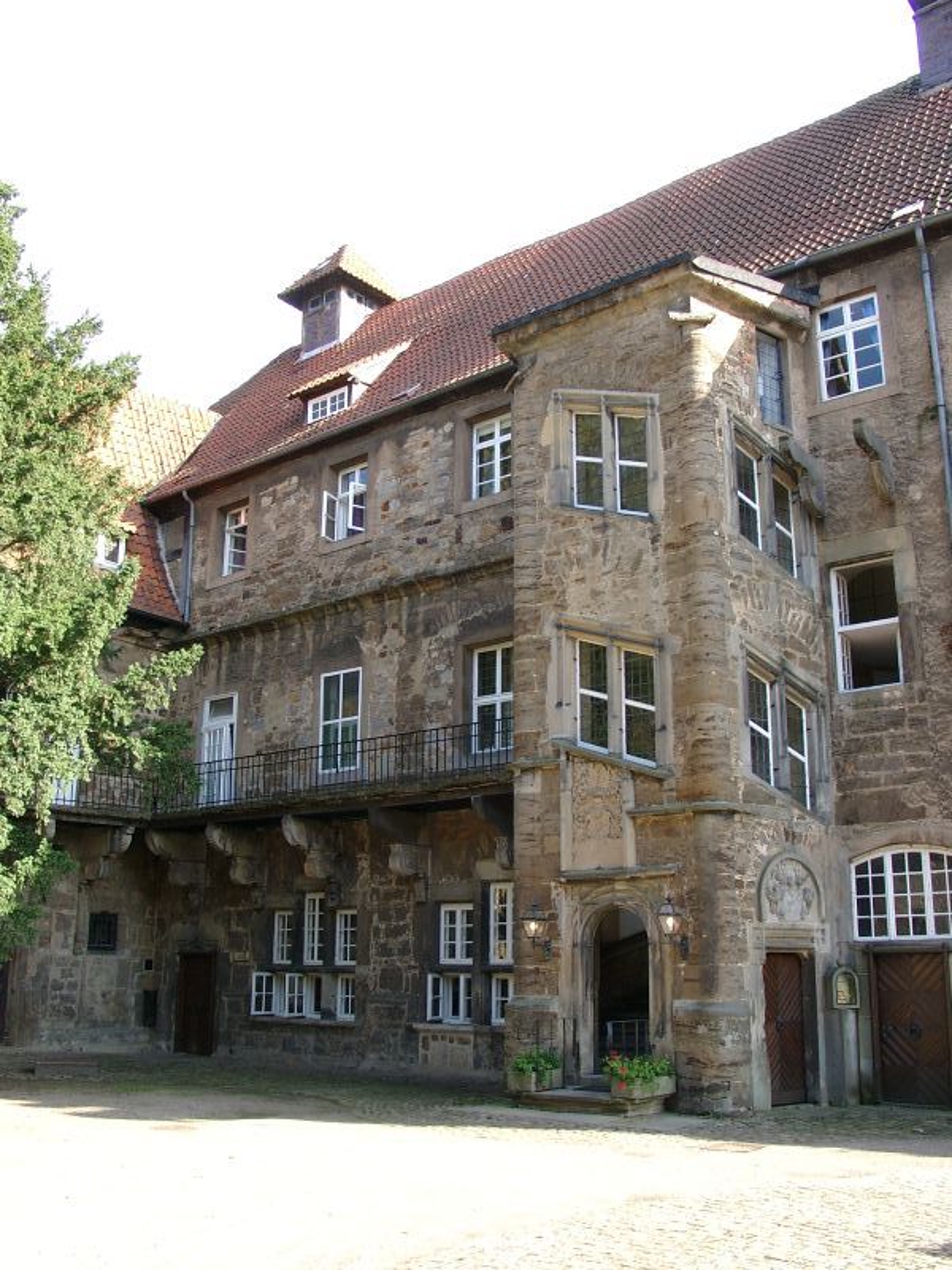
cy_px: 635
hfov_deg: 41.8
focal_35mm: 34
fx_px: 1247
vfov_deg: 54.0
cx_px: 476
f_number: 4
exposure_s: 1/112
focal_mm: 7.13
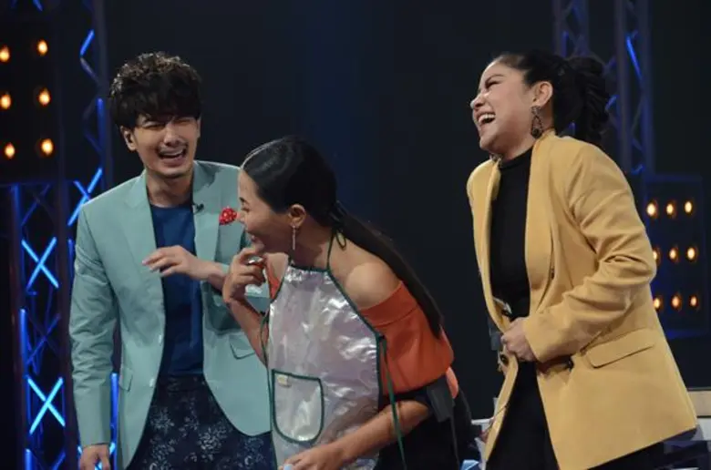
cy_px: 235
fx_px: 3546
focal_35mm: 180
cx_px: 356
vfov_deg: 7.6
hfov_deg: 11.4
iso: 1600
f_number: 6.3
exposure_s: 1/160
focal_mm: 120
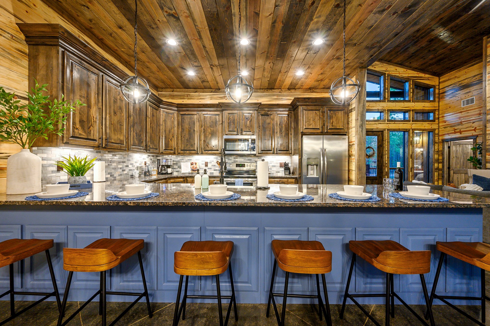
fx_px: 190
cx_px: 245
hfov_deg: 104.3
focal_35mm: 14
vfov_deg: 81.1
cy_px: 163
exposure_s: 1/4
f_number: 9
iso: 200
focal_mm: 14
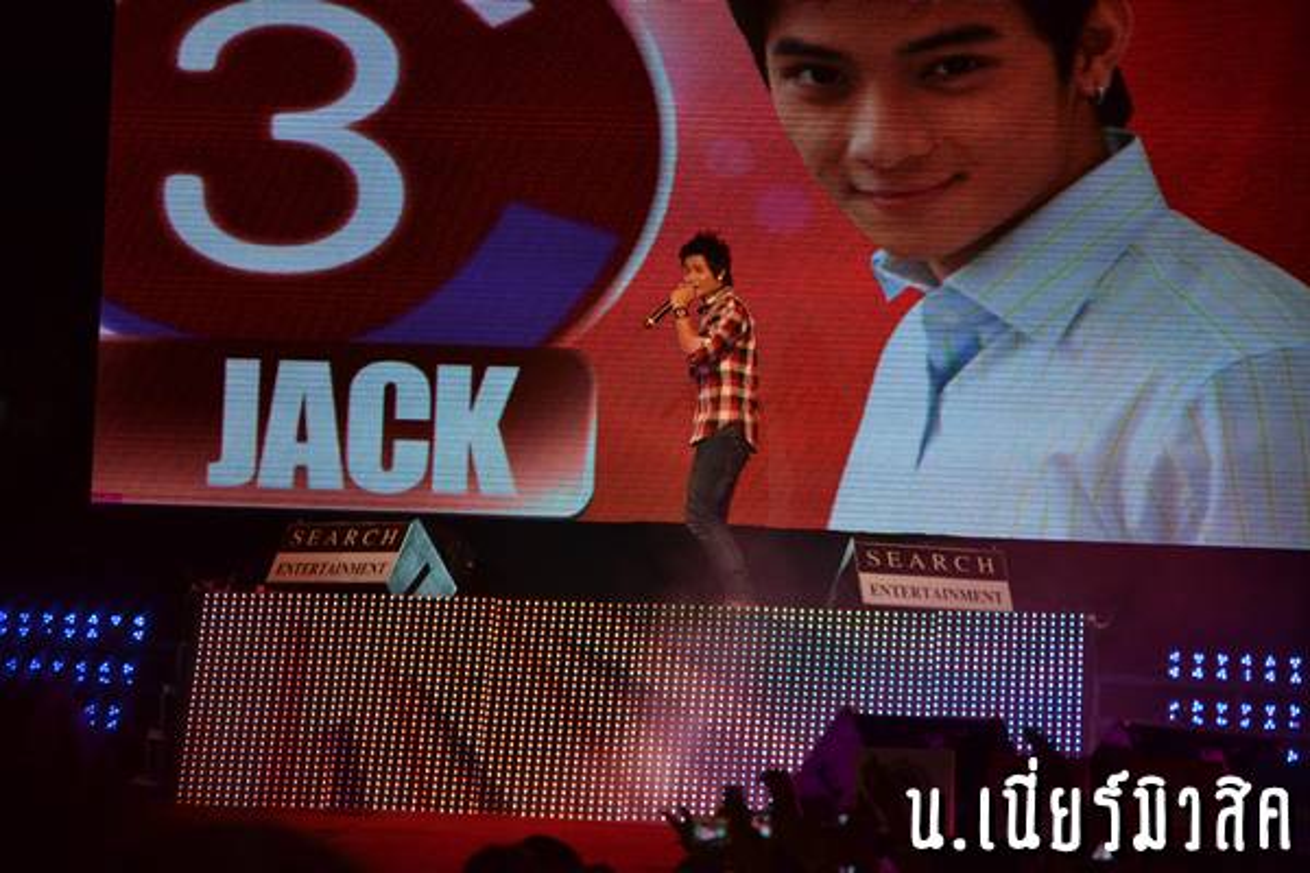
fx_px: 5731
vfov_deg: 8.7
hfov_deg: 13.0
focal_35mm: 158
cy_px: 436
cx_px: 655
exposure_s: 1/500
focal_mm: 105
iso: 2000
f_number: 5.6
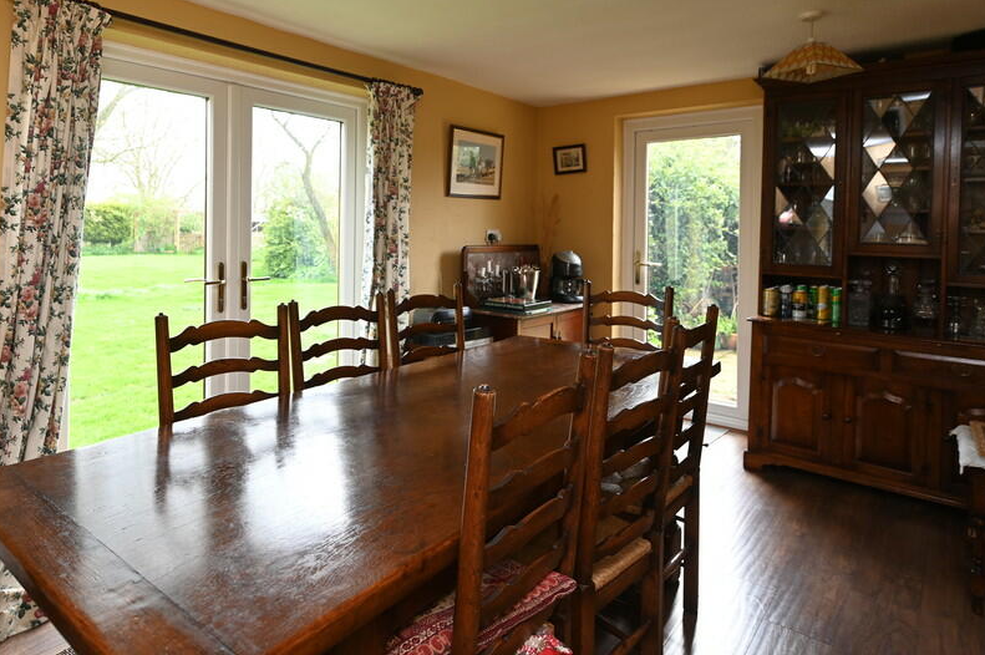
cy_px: 232
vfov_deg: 56.2
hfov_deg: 78.0
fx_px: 601
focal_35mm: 22
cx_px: 413
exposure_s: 1/60
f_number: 4
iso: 200
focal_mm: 17
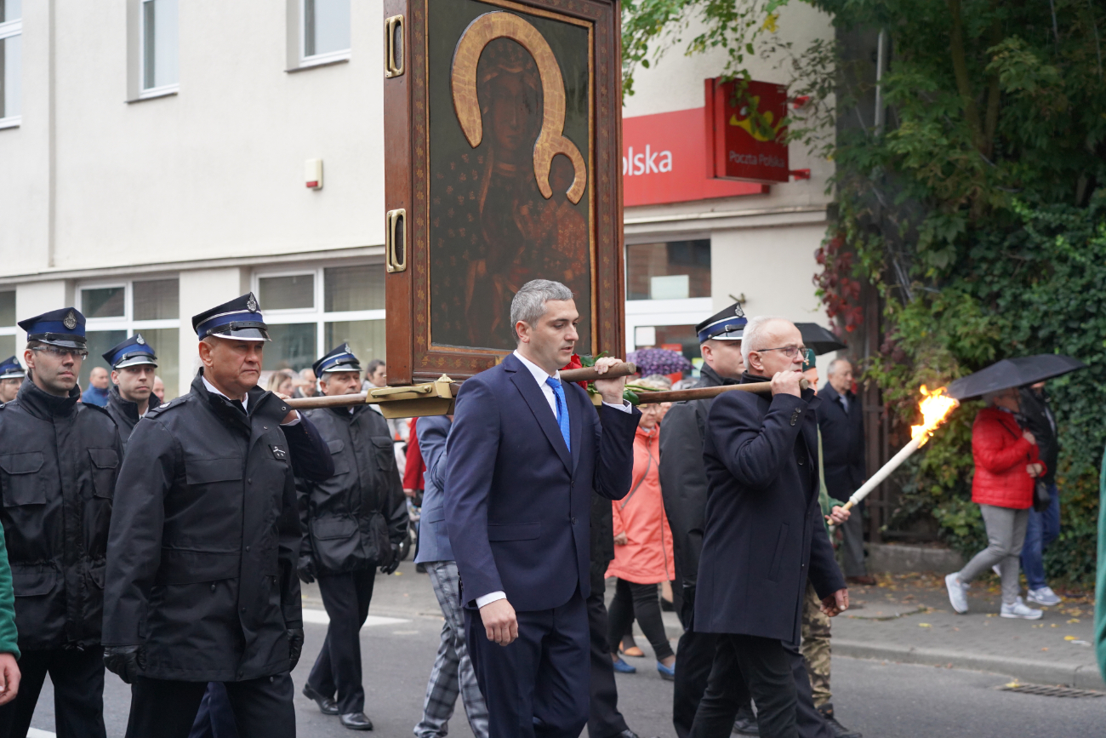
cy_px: 369
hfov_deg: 35.6
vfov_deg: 24.2
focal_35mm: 56
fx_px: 1721
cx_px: 553
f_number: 4
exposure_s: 1/160
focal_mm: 56
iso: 3200
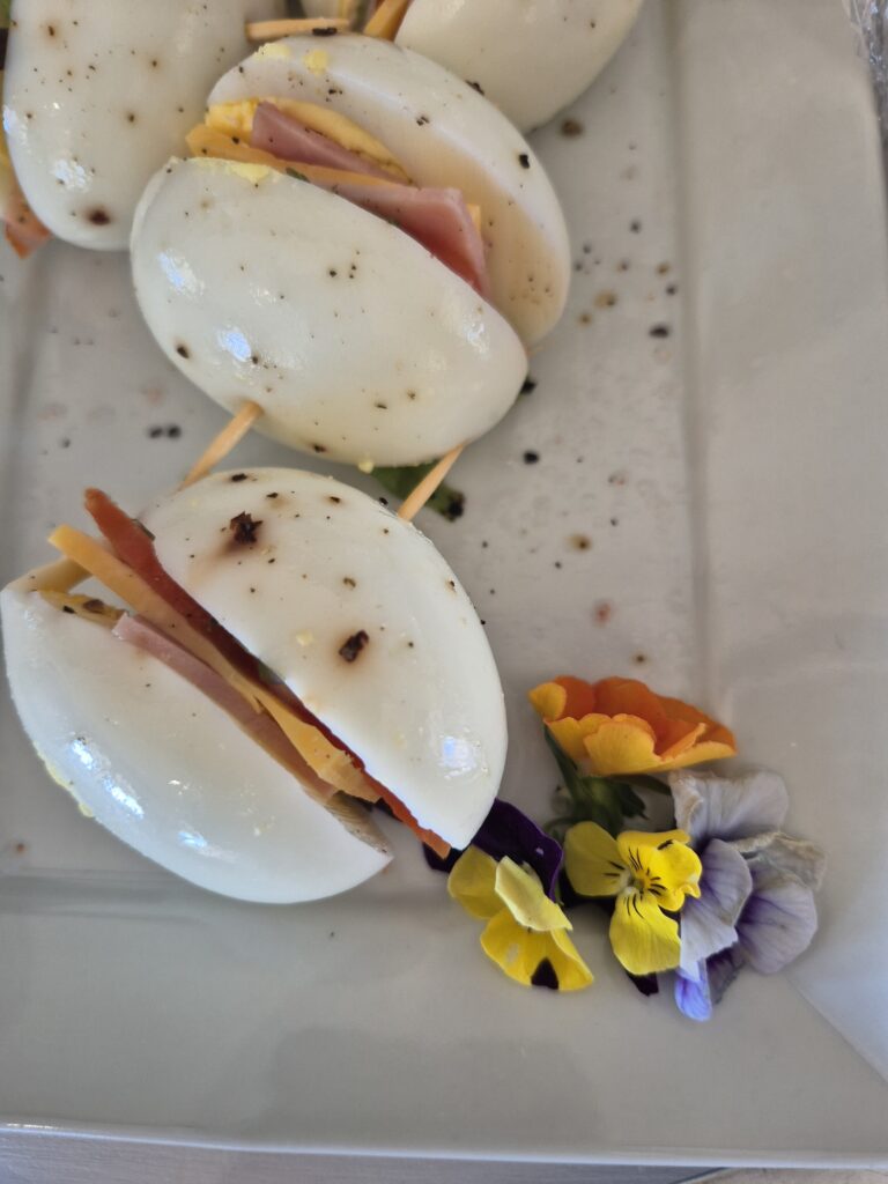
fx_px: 787
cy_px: 592
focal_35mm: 23
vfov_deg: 73.9
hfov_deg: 58.9
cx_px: 444
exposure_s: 1/100
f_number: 1.8
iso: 125
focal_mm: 5.4
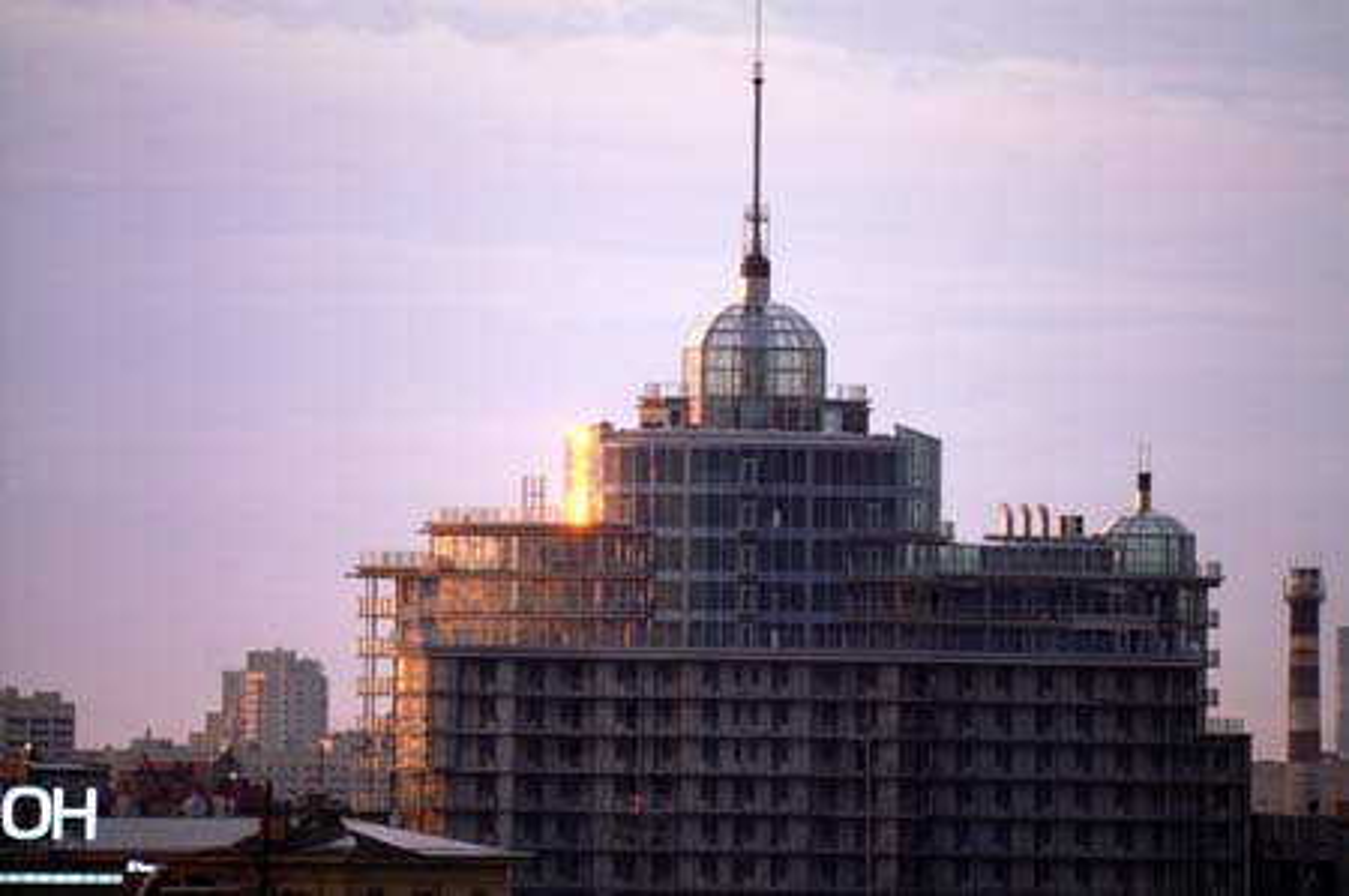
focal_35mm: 750
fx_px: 28073
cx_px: 674
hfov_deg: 2.8
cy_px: 448
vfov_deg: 1.8
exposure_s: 1/90
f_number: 8
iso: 400
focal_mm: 500
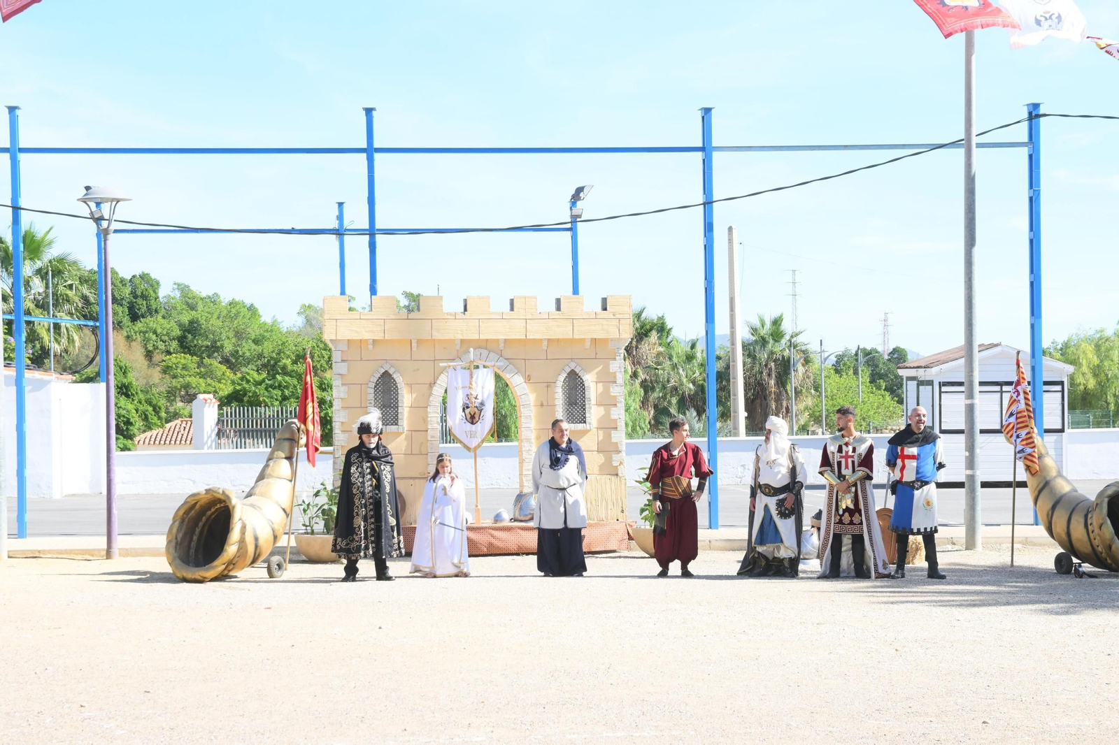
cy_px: 372
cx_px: 560
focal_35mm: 75
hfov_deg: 27.0
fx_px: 2331
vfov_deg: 18.2
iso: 800
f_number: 8
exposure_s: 1/1000
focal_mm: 50
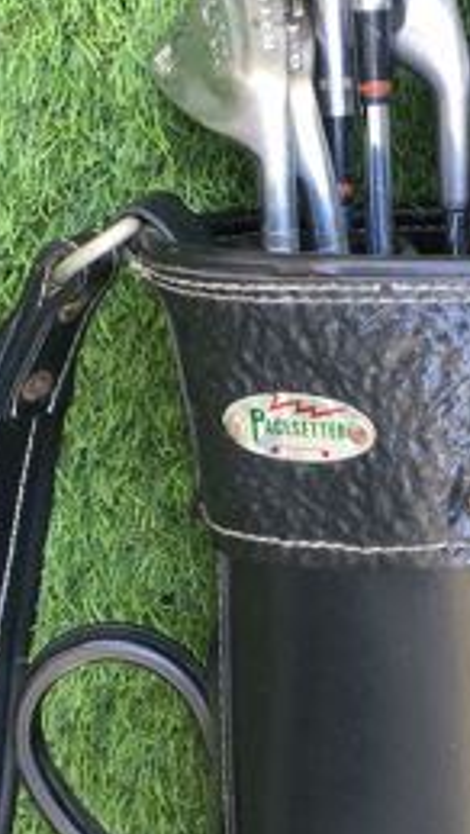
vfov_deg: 27.0
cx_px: 309
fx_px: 1725
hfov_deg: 15.5
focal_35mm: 78
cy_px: 538
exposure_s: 1/33
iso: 32
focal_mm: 4.15
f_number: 2.2
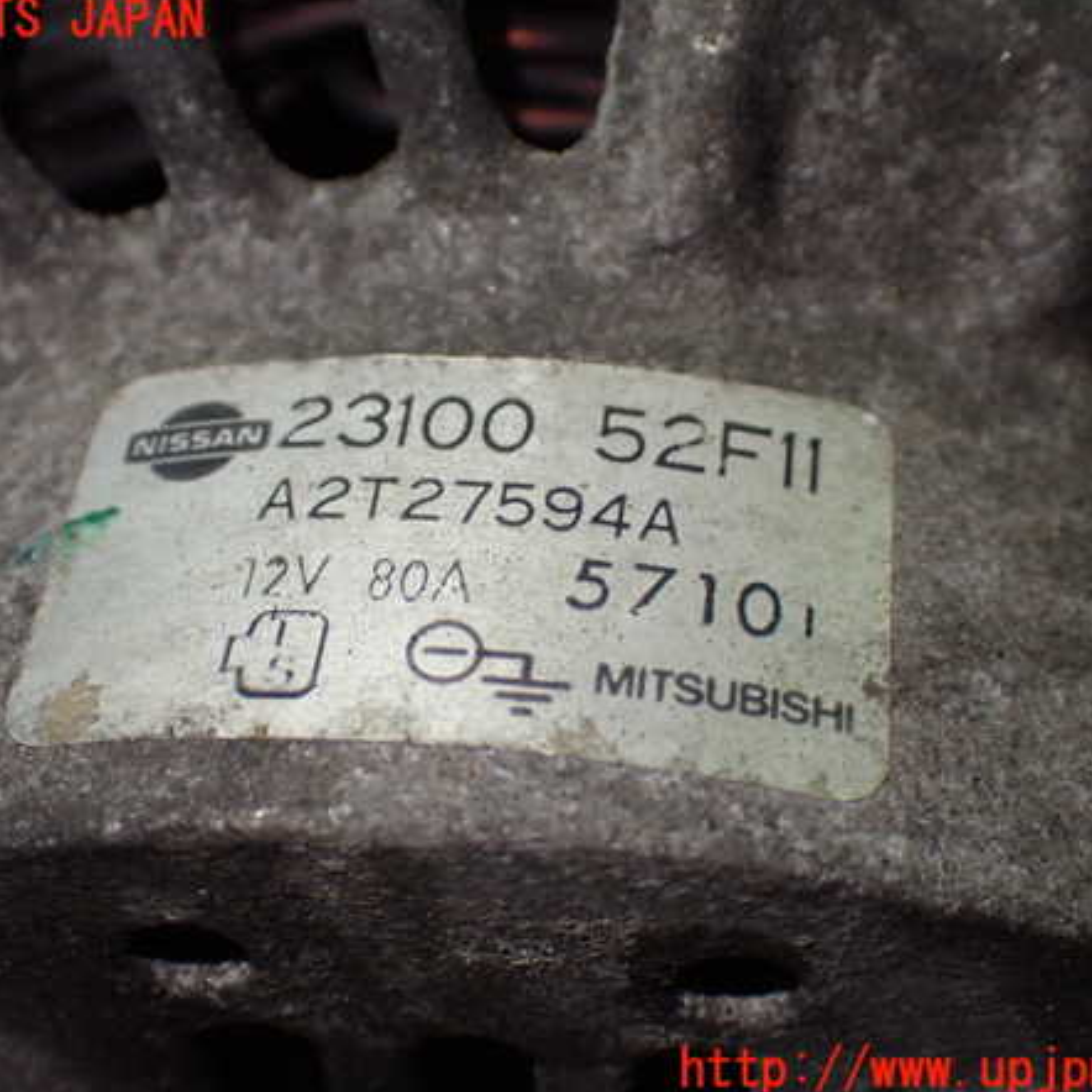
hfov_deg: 28.6
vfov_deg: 28.6
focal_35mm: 60
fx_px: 2141
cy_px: 546
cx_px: 497
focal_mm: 9.01
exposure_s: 1/200
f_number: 3.2
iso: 640
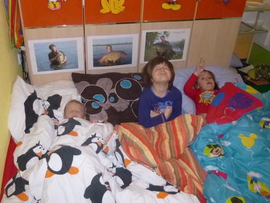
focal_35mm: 33
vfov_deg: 42.7
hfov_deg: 55.1
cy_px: 77
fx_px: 257
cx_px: 114
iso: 400
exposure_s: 1/60
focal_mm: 4.5
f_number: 3.1
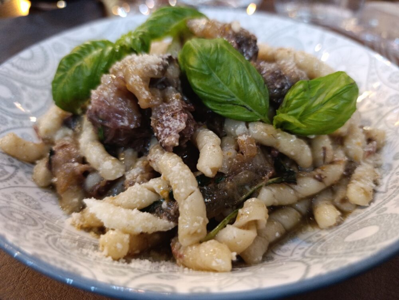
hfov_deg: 73.8
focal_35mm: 23
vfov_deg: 59.0
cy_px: 150
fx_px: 265
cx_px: 200
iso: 1305
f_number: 1.65
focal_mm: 6.11
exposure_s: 1/33.3
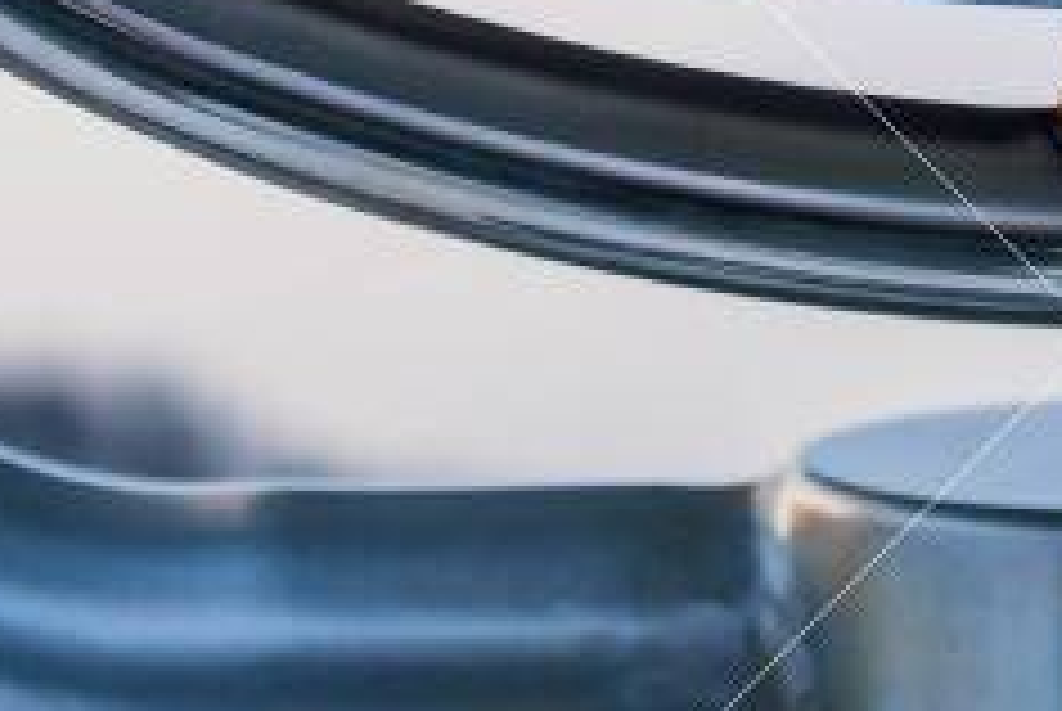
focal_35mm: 264
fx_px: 7798
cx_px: 1094
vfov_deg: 5.1
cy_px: -637
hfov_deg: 7.8
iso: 640
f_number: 6.3
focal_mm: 48
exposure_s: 1/400
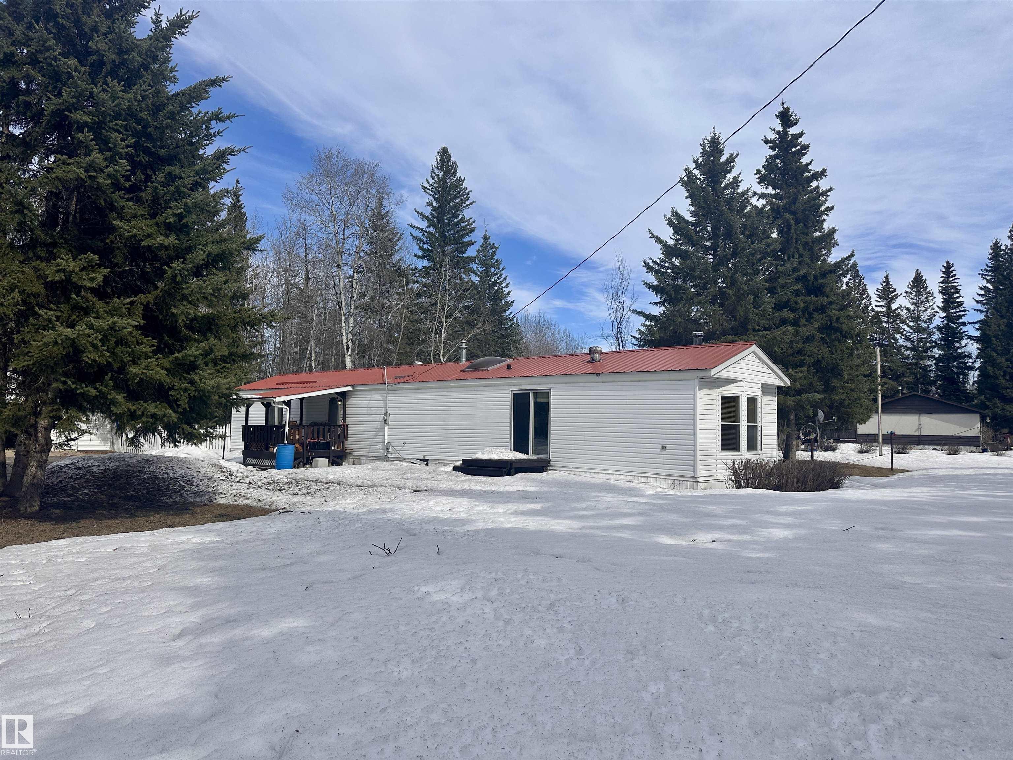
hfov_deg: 71.6
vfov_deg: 56.8
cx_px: 506
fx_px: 702
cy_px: 380
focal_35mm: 24
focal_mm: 6.86
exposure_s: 1/8929
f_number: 1.78
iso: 80
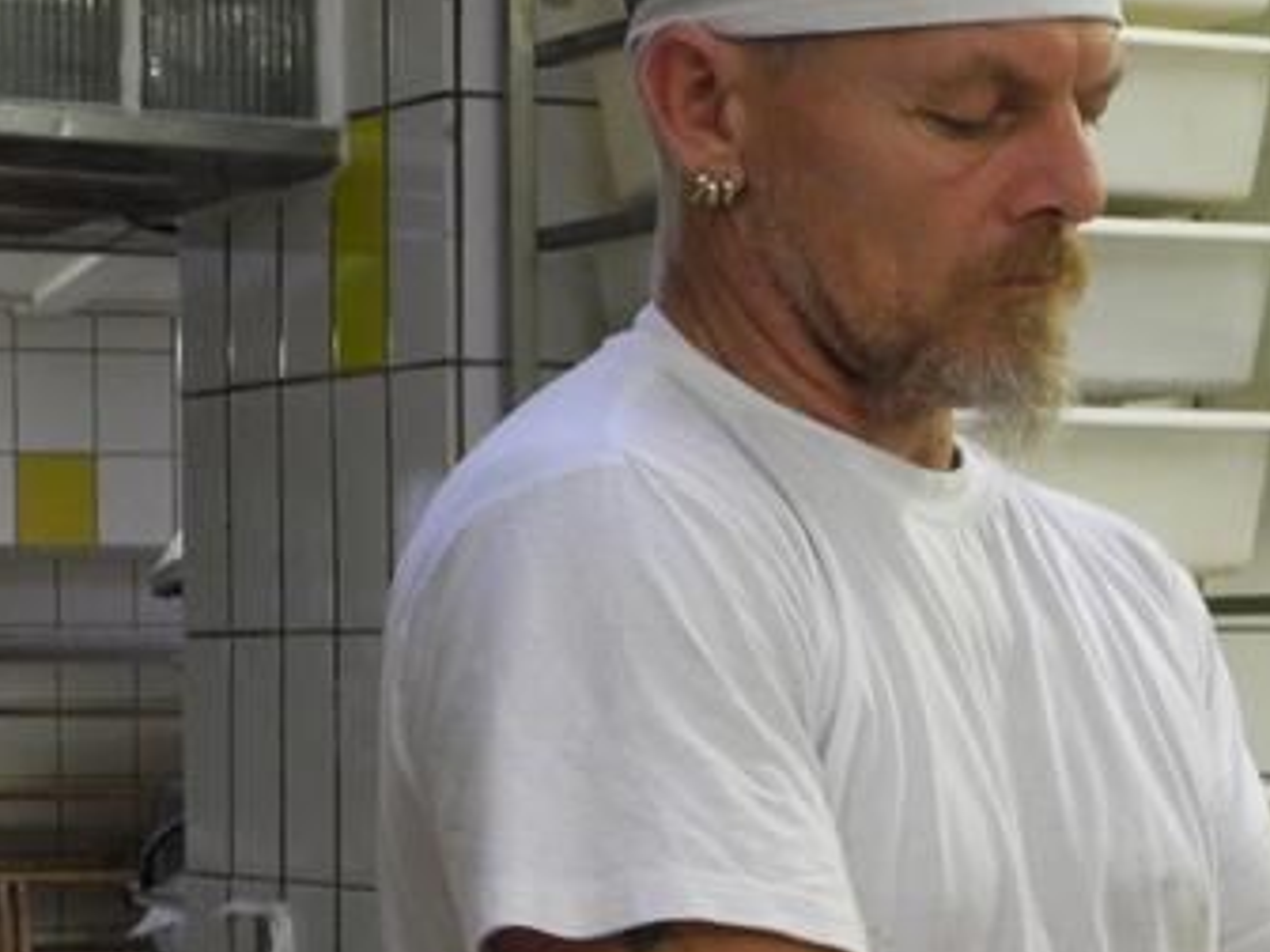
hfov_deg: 17.1
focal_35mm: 113
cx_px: 1244
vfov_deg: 13.0
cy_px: 858
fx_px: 4146
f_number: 3.2
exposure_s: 1/69.1
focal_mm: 8.1
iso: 400
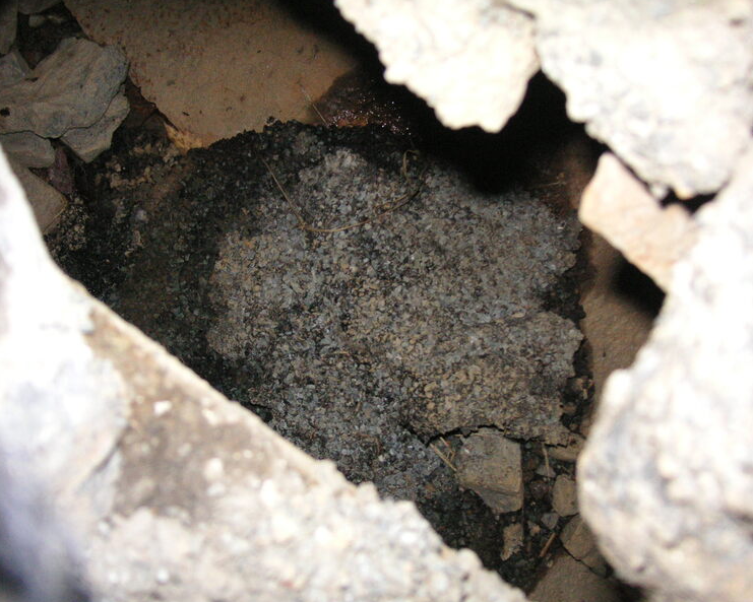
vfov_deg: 38.2
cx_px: 386
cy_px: 300
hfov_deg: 46.8
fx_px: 869
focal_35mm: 39
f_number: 2.8
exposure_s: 1/45
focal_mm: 6.1
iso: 160
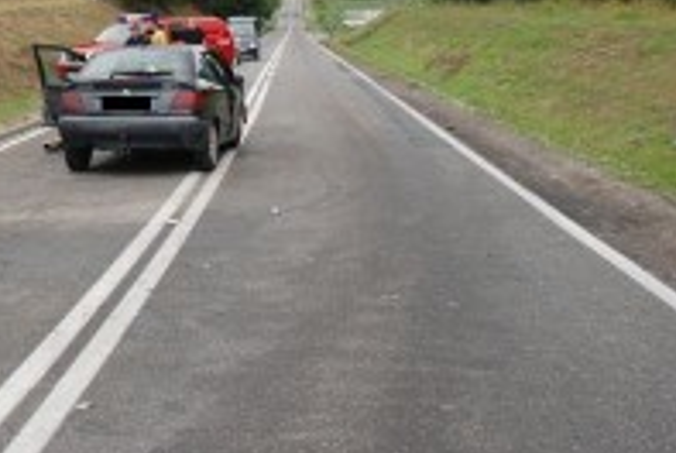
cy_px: 3
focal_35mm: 61
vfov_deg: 21.6
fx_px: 1147
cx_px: -7
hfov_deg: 30.4
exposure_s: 1/250
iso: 400
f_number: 8
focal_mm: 20
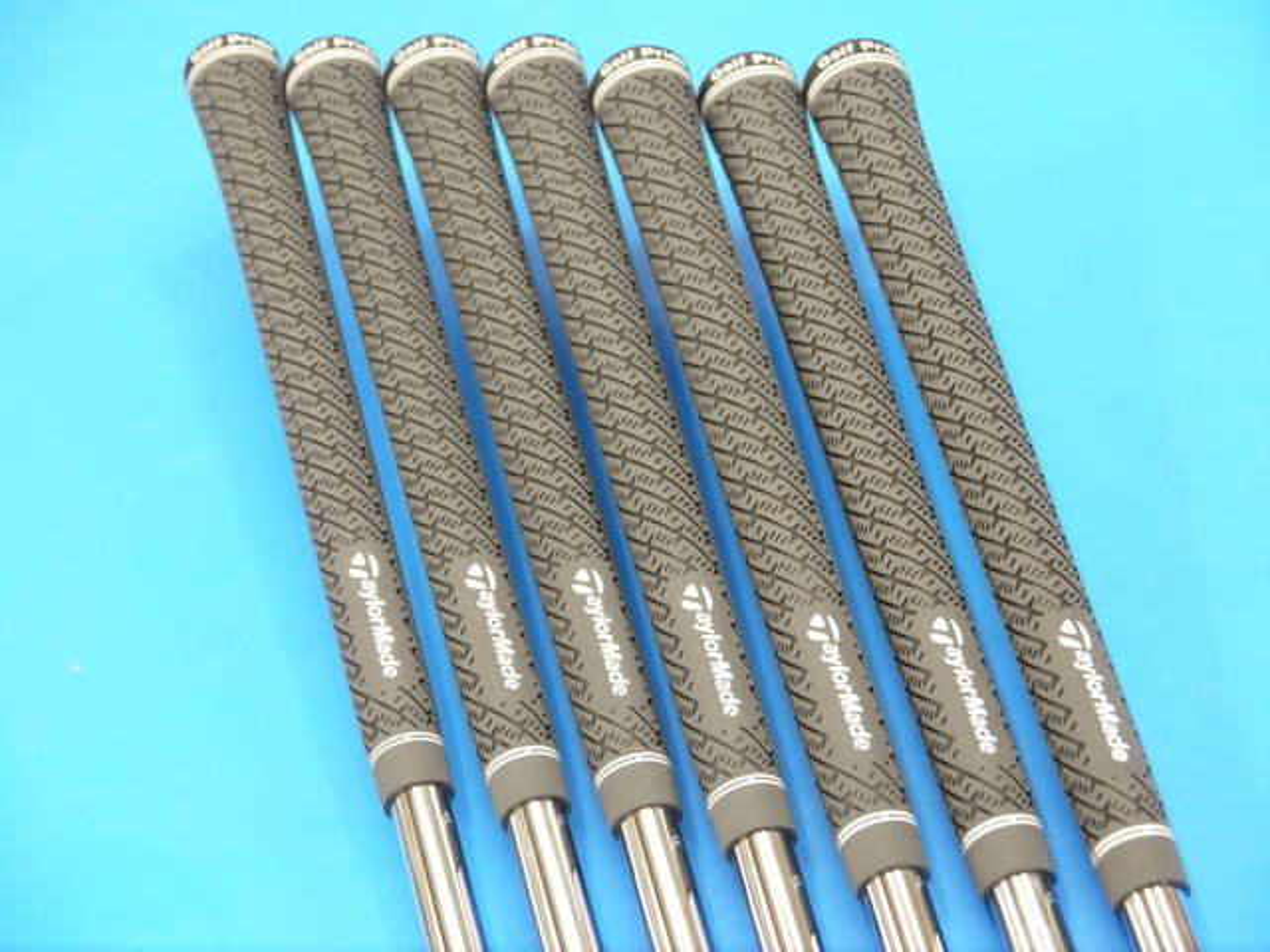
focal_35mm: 84
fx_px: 3082
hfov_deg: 23.3
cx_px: 635
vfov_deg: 17.6
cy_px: 476
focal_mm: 42
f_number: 5.6
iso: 800
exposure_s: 1/80
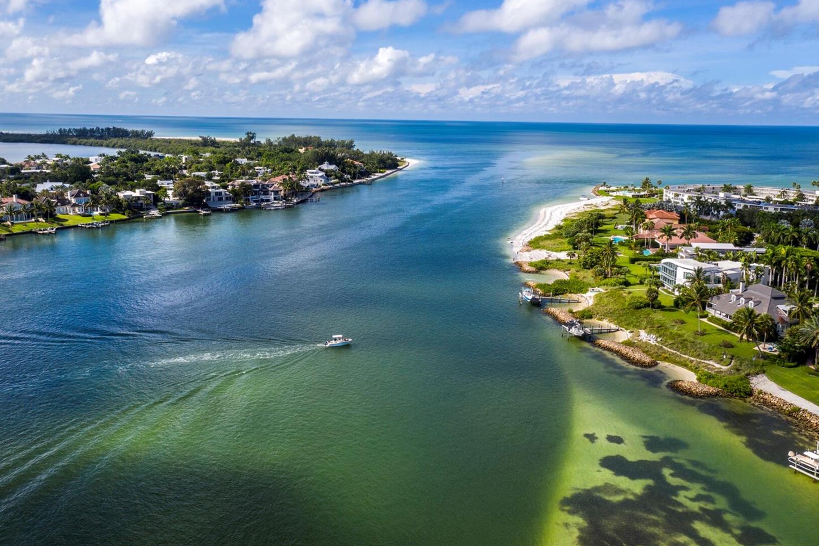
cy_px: 247
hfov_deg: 60.3
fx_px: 705
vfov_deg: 42.2
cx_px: 417
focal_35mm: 31
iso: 100
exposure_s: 1/500
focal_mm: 10.26
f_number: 5.6
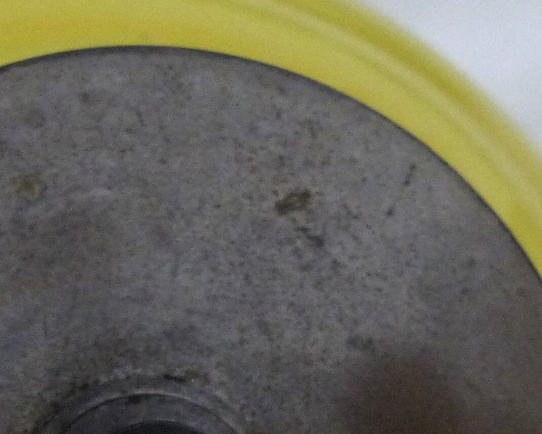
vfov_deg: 7.2
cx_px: 292
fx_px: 3449
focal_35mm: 215
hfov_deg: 9.0
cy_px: 479
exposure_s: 1/50
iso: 400
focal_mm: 10.1
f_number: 2.8
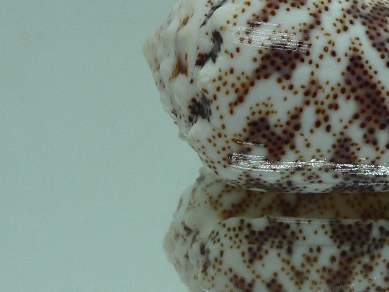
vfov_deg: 20.7
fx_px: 798
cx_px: 322
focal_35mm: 71
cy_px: 128
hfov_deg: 26.8
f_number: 2.8
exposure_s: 1/60
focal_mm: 4.6
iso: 80
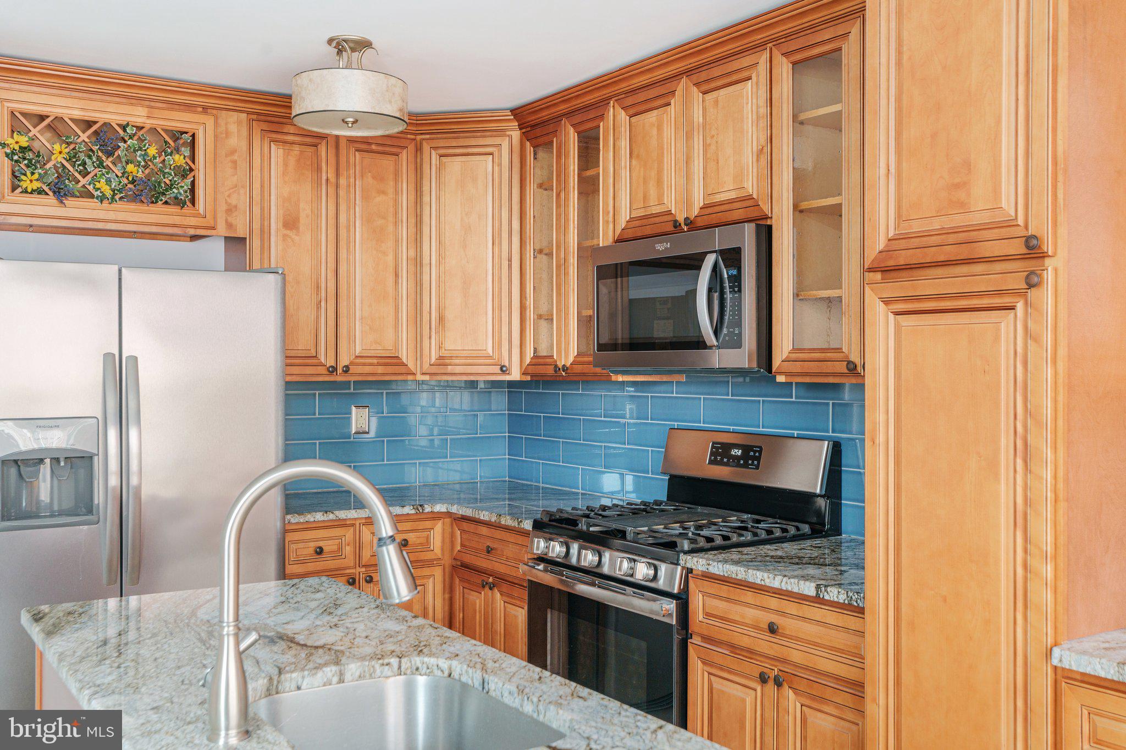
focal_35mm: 35
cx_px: 563
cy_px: 375
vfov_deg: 37.8
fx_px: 1095
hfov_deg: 54.4
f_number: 7.1
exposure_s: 1/8
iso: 320
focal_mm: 35
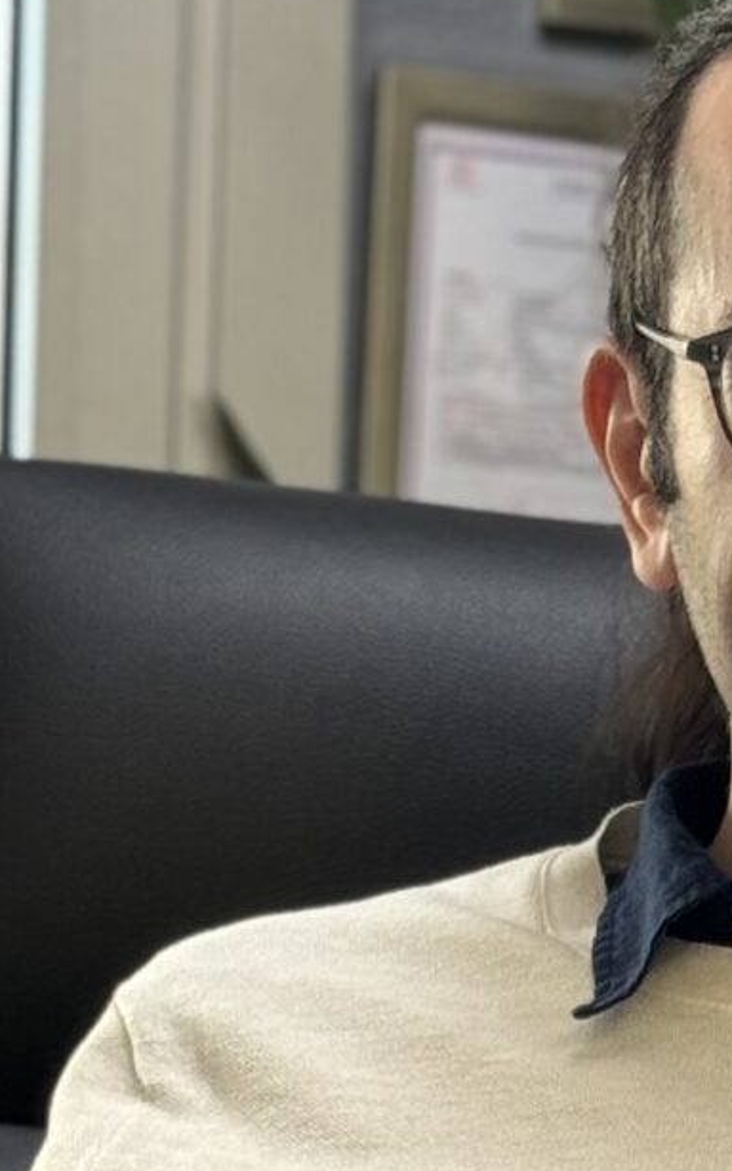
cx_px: 728
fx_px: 6764
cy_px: 1469
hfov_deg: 6.2
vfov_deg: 9.7
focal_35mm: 212
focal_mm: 6.76
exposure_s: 1/50
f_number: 1.78
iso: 80
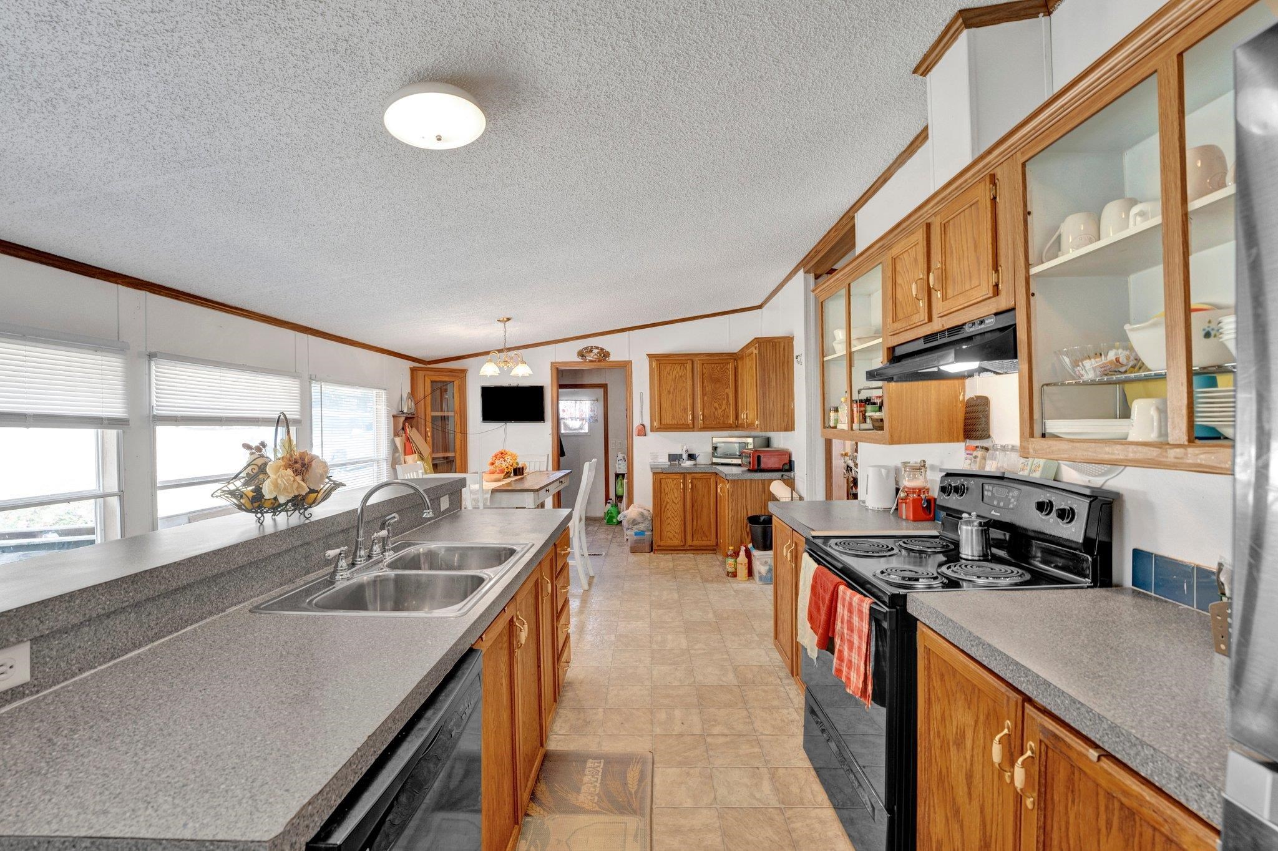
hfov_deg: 100.0
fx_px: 536
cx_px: 639
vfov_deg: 76.9
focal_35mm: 15
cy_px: 426
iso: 1000
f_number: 8
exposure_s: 1/20
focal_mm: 15.1
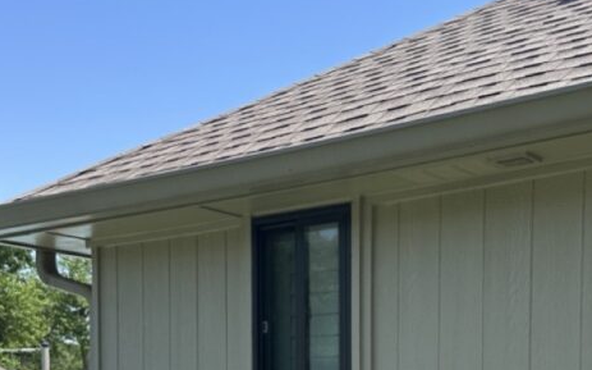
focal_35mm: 55
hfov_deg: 36.8
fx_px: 887
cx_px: 350
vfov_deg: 22.1
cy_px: 420
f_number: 1.78
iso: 80
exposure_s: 1/2203
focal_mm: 6.86
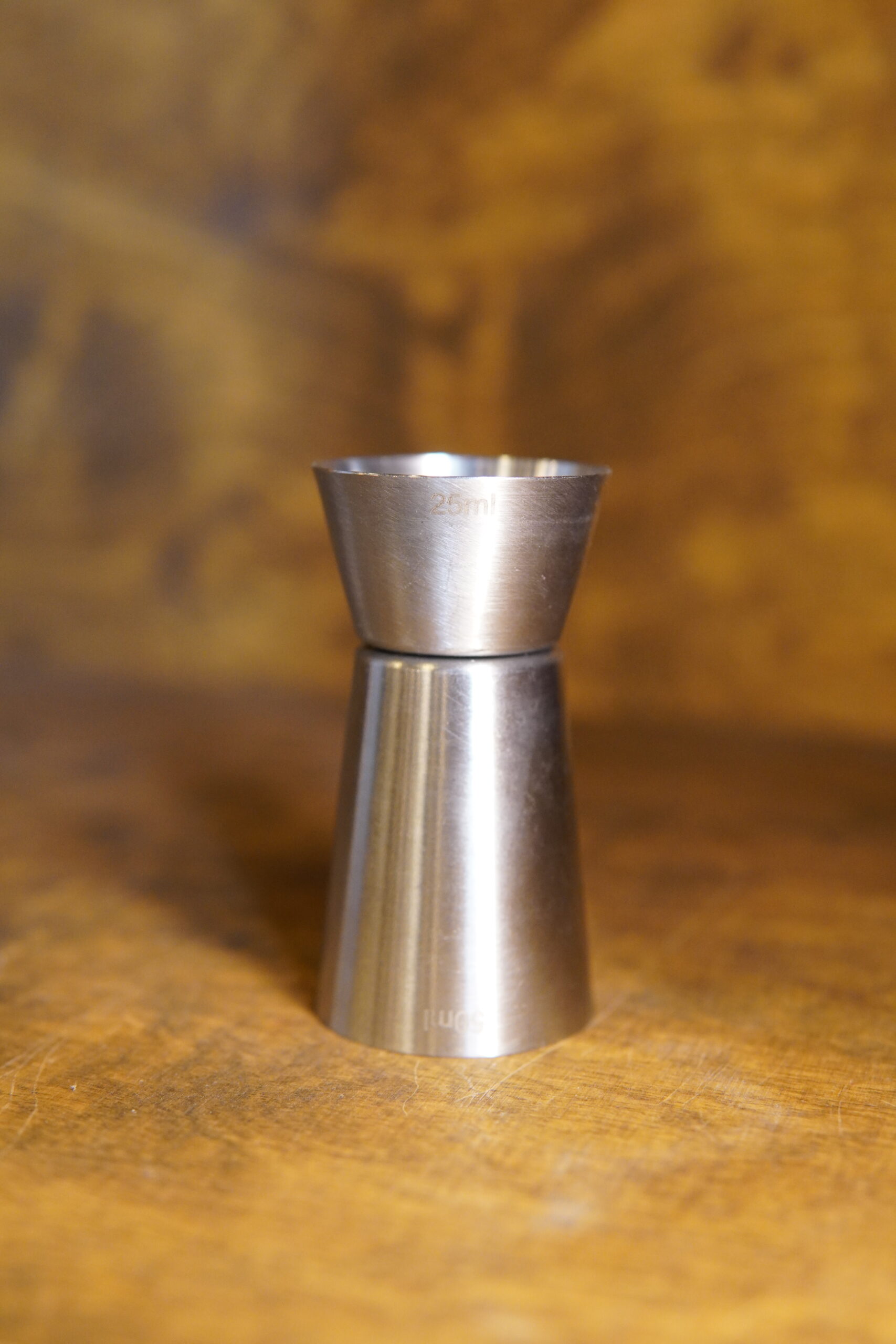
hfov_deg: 29.9
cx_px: 448
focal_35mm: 45
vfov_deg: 43.6
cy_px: 672
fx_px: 1680
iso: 1600
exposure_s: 1/160
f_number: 2.5
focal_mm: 30
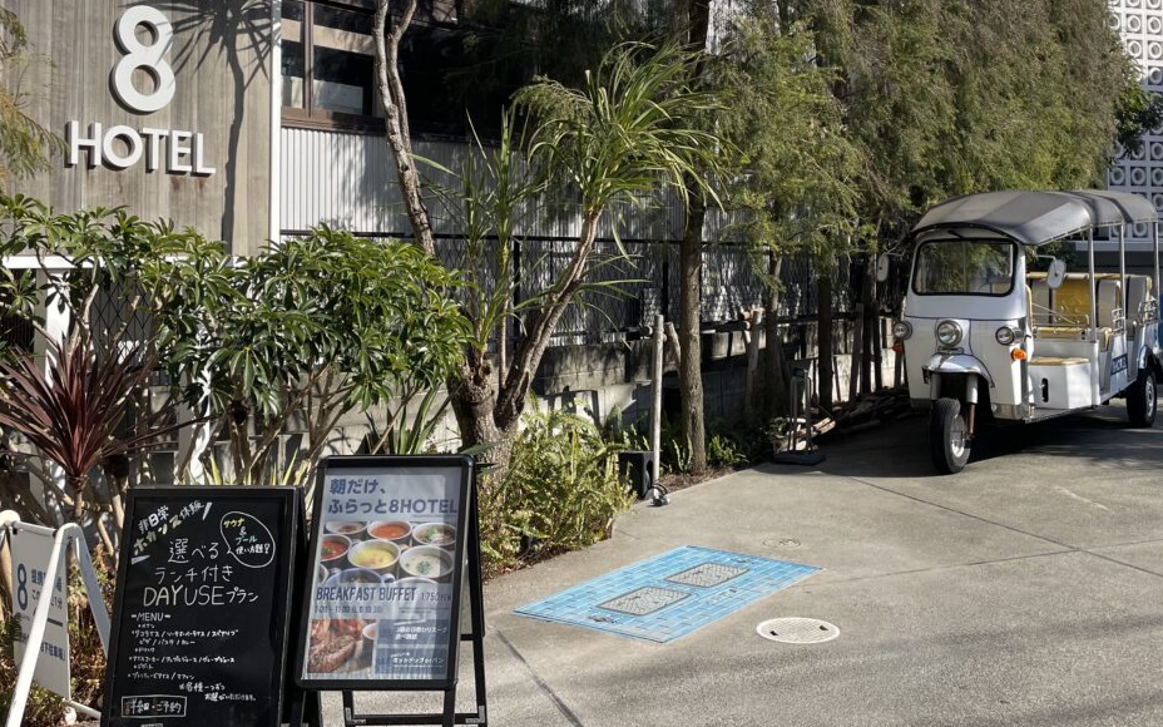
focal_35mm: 38
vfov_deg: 33.1
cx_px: 659
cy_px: 214
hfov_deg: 51.4
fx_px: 1204
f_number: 1.6
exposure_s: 1/3610
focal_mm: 4.2
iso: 50
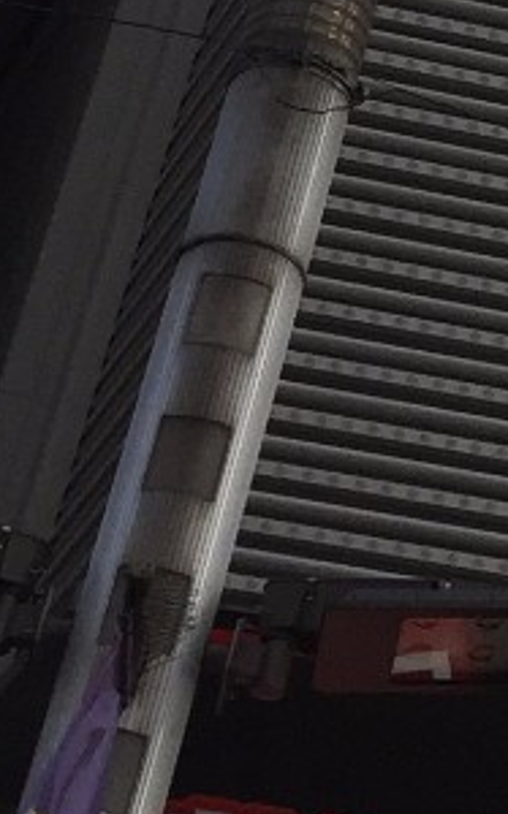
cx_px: 1551
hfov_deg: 6.7
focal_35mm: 175
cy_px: -68
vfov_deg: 11.8
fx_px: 3884
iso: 32
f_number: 2.2
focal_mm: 4.15
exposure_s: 1/706
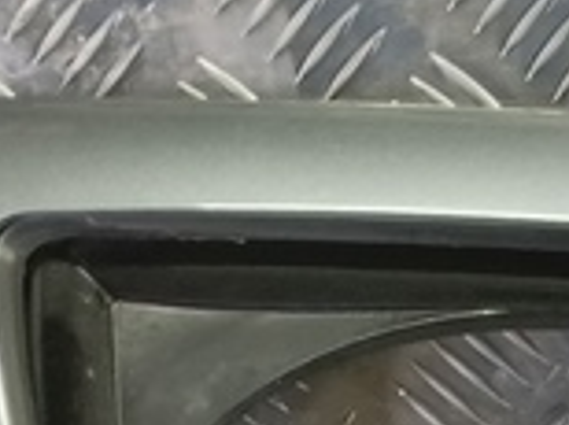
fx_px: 2511
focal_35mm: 153
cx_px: 1556
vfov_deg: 7.9
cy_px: 1408
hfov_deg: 10.3
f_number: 1.6
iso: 198
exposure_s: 1/50
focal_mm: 4.11
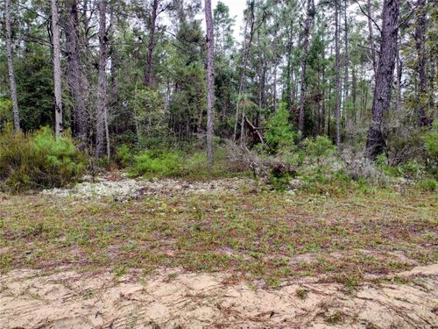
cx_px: 219
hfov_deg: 65.3
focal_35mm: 27
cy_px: 164
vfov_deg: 51.4
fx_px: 342
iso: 100
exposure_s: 1/729
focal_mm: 4.71
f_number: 1.7
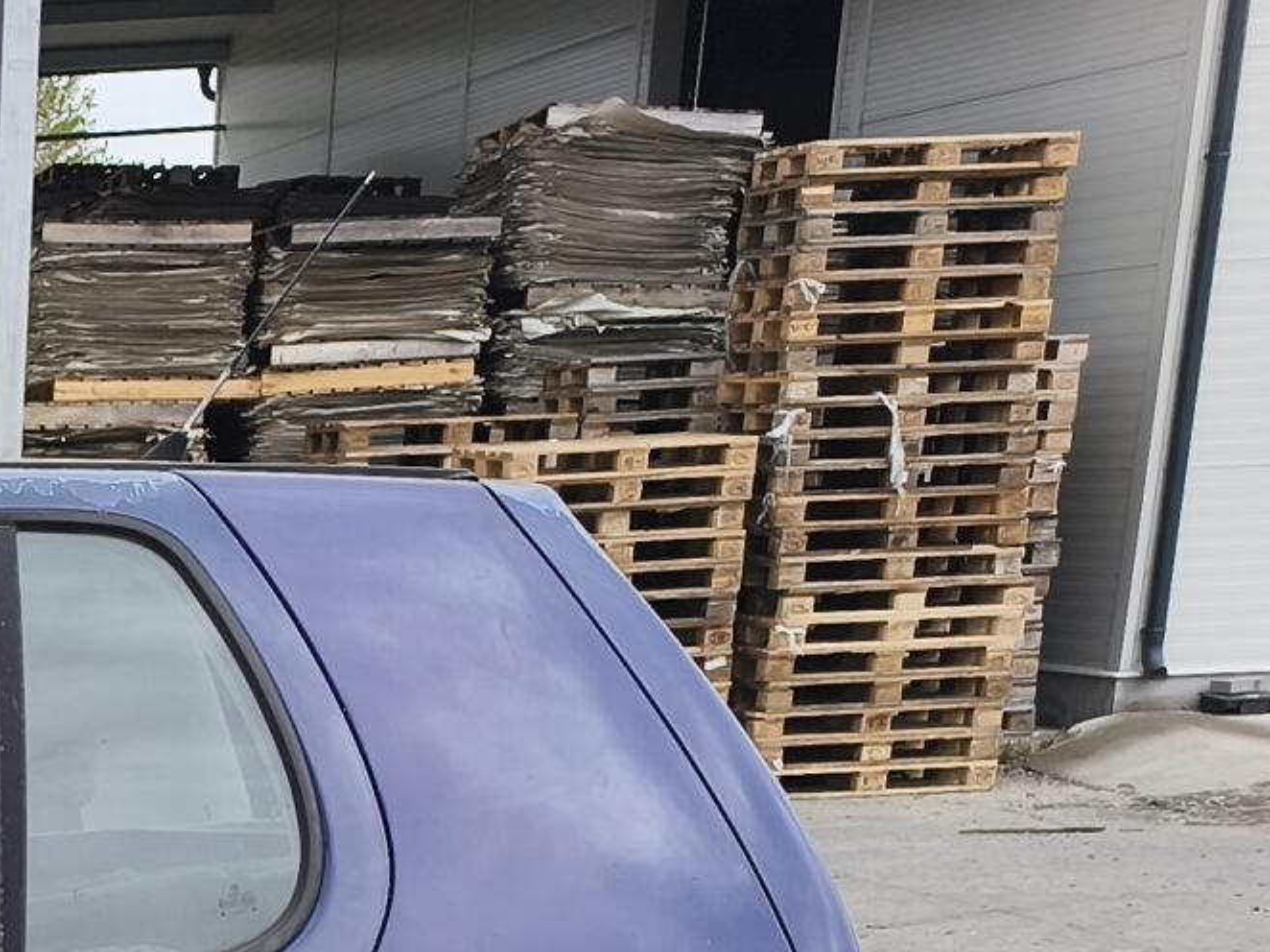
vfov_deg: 14.8
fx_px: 3264
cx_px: -919
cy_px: 1628
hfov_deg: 18.1
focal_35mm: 89
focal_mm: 6.14
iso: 50
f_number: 1.65
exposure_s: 1/527
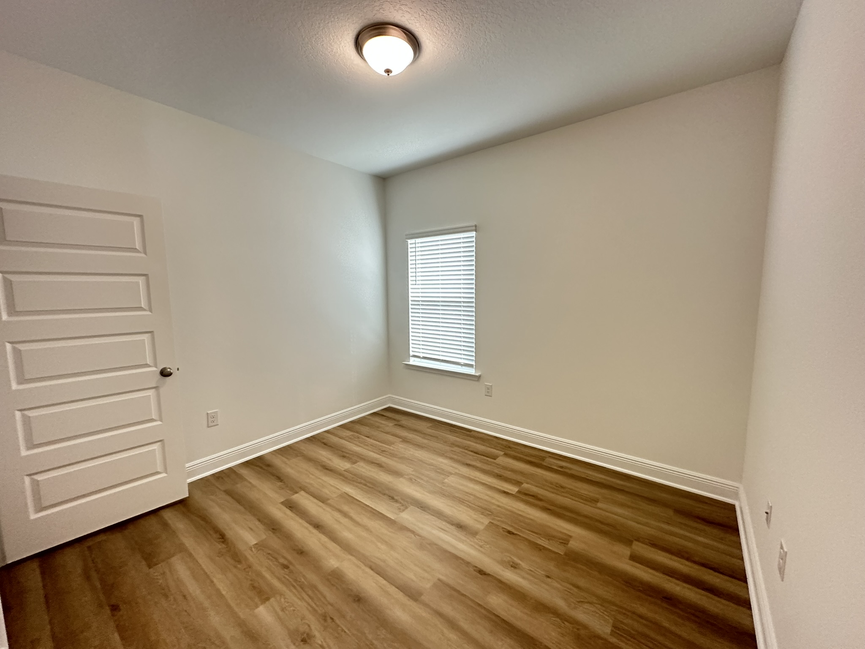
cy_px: 324
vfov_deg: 85.7
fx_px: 350
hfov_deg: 102.1
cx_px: 432
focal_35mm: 14
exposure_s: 1/60
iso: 500
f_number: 2.2
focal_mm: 2.22
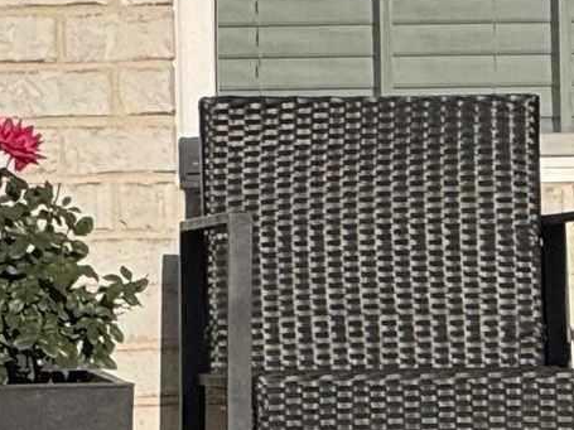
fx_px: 13428
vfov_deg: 1.8
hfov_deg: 2.4
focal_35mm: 810
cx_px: 380
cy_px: -100
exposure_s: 1/1546
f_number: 2.8
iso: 50
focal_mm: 15.66
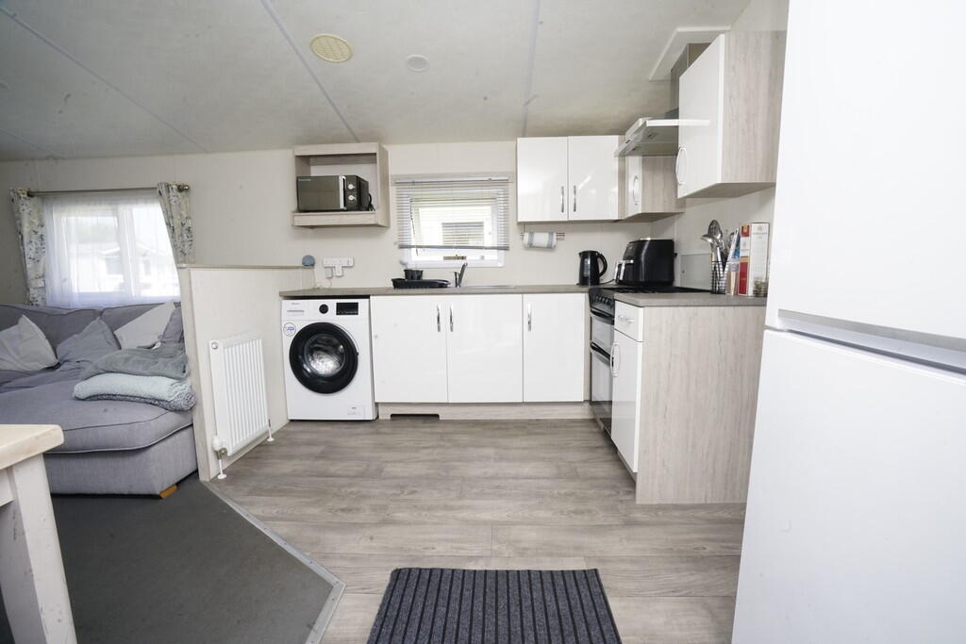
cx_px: 483
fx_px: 429
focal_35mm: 16
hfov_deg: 96.7
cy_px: 322
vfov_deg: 73.8
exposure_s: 1/60
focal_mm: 16
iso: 2000
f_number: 20
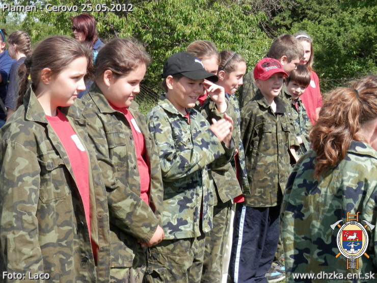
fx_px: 795
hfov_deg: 26.7
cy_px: 142
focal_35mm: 73
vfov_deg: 20.2
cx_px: 188
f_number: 4.5
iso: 80
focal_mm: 13.1
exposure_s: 1/250
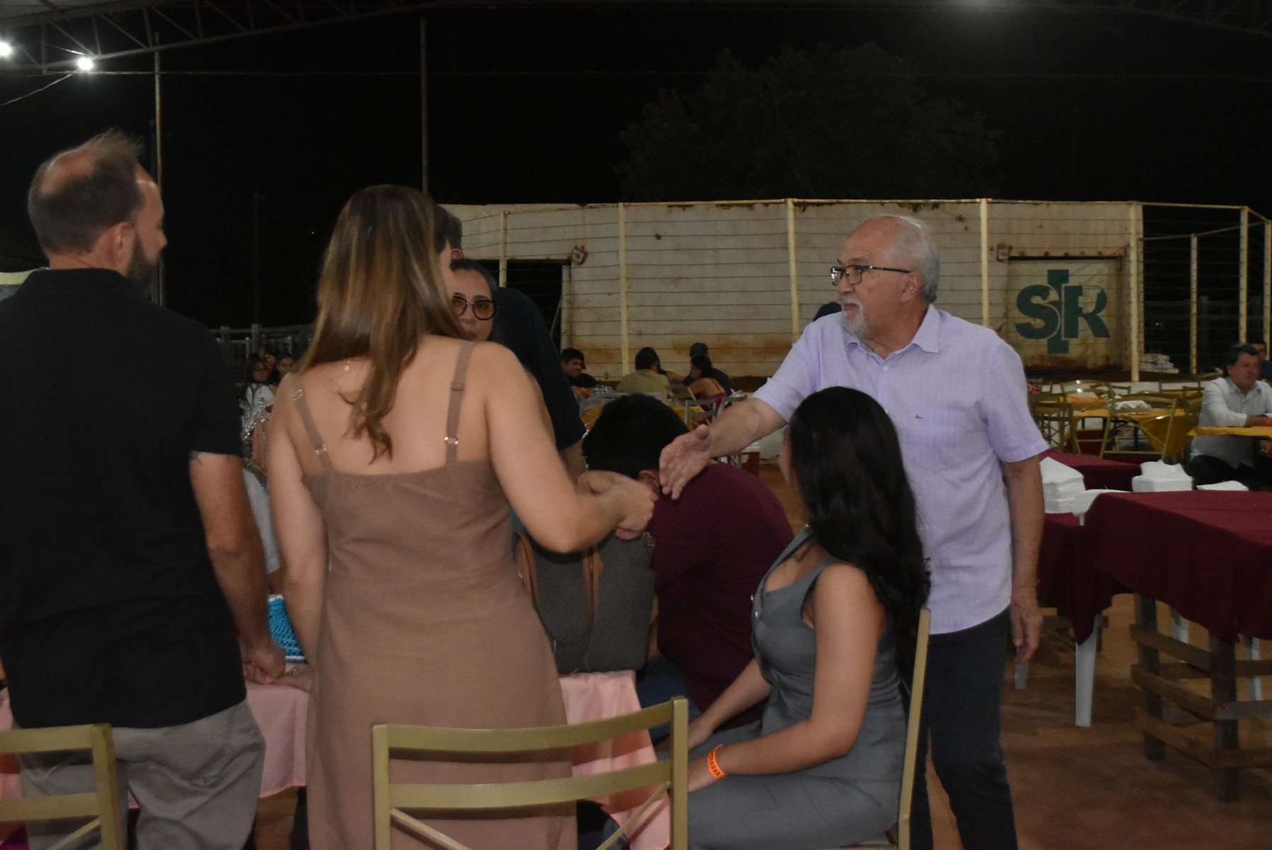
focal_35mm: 48
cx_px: 636
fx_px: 1697
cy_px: 425
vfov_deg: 28.1
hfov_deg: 41.1
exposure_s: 1/80
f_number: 5
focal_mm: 32
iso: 5000
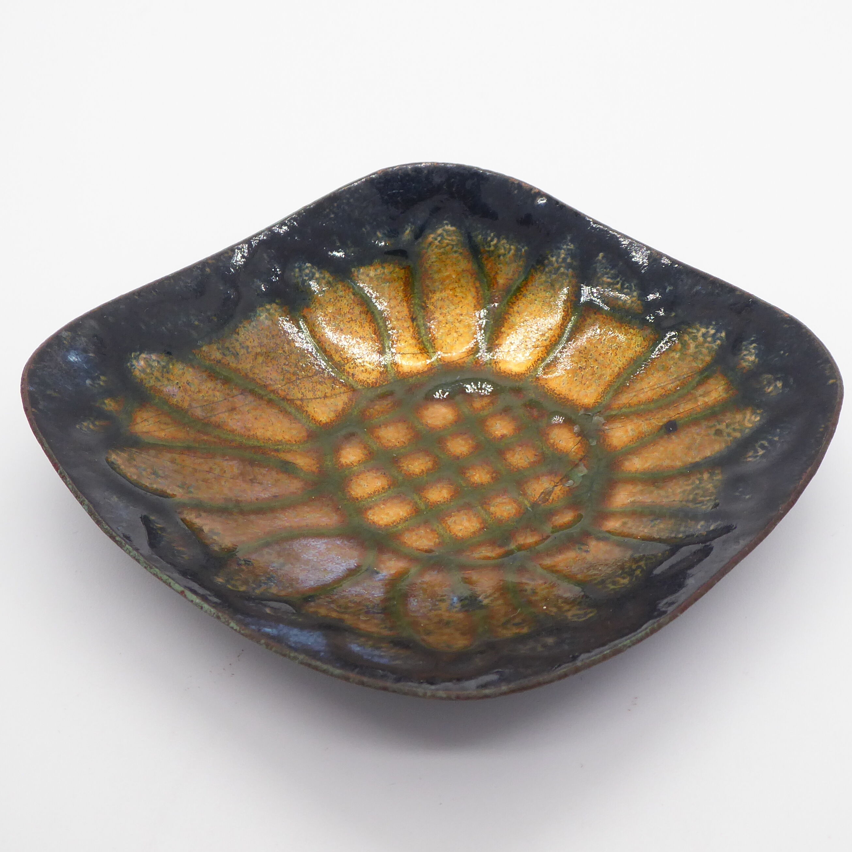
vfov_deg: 32.2
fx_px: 1476
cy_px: 381
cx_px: 492
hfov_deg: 32.1
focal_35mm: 53
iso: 200
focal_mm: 6.7
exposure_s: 1/60
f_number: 3.7
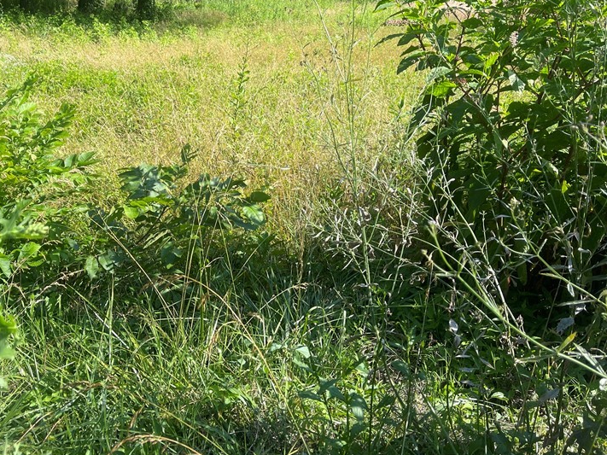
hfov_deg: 50.6
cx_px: 210
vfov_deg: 39.1
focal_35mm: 36
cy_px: 145
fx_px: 631
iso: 32
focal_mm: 5.1
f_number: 1.6
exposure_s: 1/1188
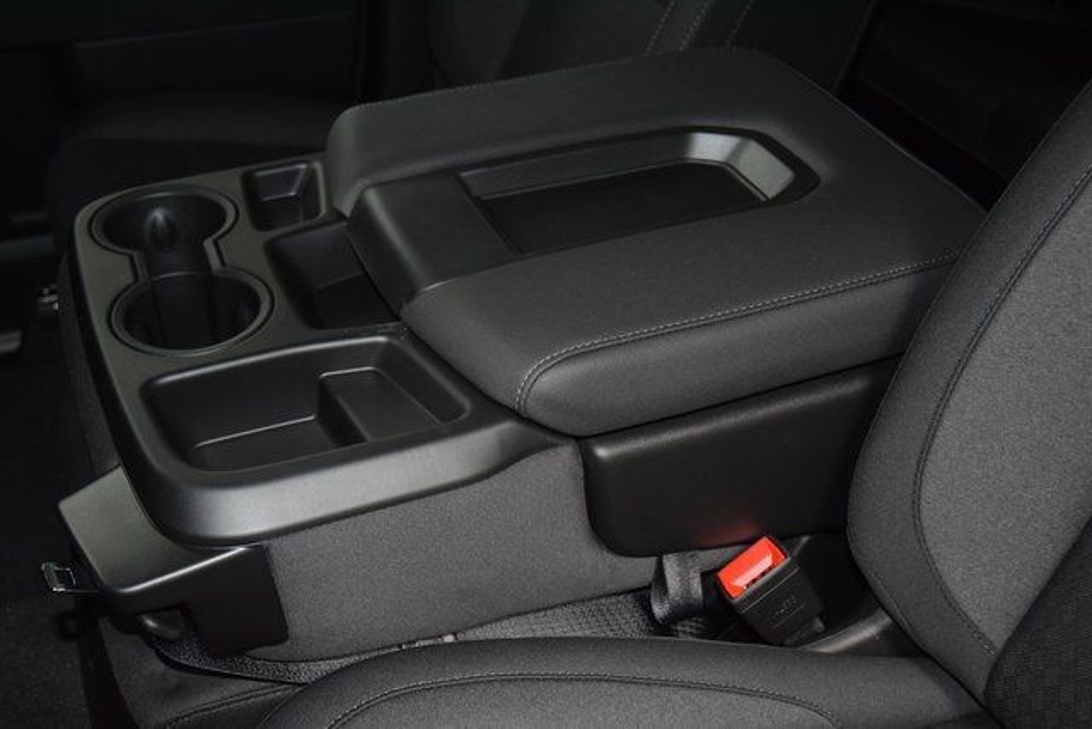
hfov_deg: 45.0
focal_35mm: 44
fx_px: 1320
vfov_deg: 30.9
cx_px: 546
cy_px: 364
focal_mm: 29
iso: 2200
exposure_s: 1/80
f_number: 3.8
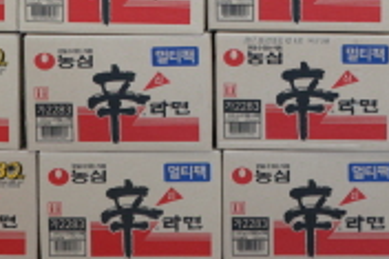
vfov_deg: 10.6
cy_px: -193
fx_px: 1317
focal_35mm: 122
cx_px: 347
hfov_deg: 16.6
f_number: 4
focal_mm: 33
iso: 320
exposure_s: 1/60
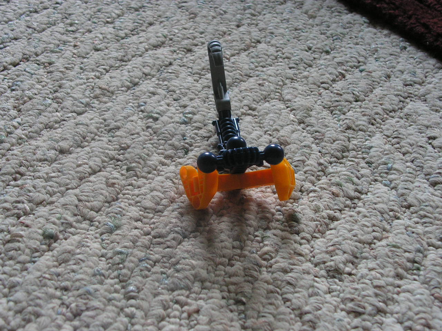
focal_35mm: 55
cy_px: 166
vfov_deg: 26.6
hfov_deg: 34.9
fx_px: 702
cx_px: 221
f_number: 3.2
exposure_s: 1/60
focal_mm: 9.2
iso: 125
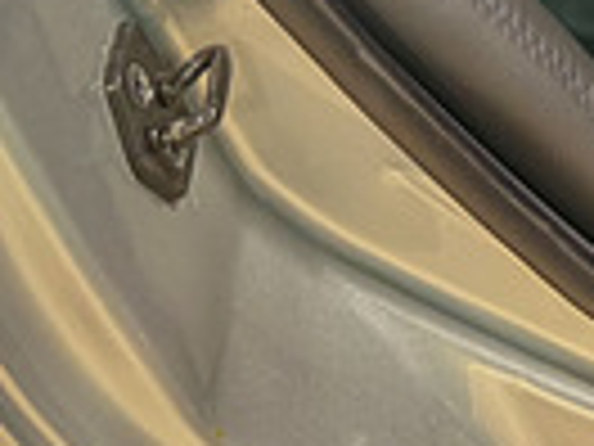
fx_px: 1870
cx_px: 810
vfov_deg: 11.7
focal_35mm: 109
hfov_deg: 16.8
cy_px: -532
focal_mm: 6.86
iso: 2000
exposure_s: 1/14
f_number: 1.78
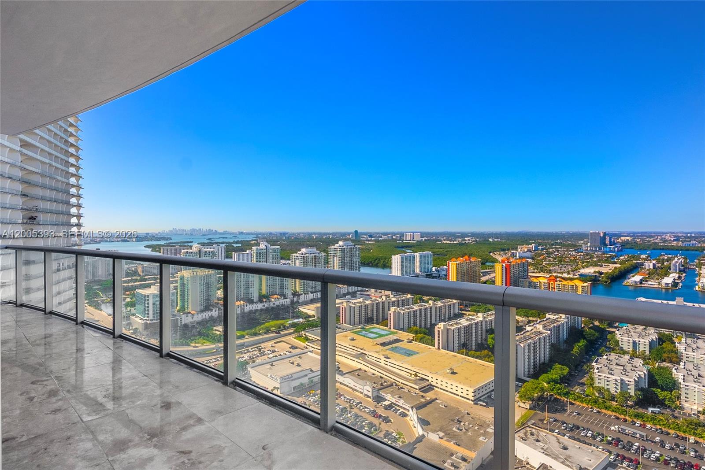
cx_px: 352
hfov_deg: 90.0
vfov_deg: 67.4
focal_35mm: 18
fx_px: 353
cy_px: 235
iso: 200
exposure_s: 1/1250
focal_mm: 12
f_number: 8
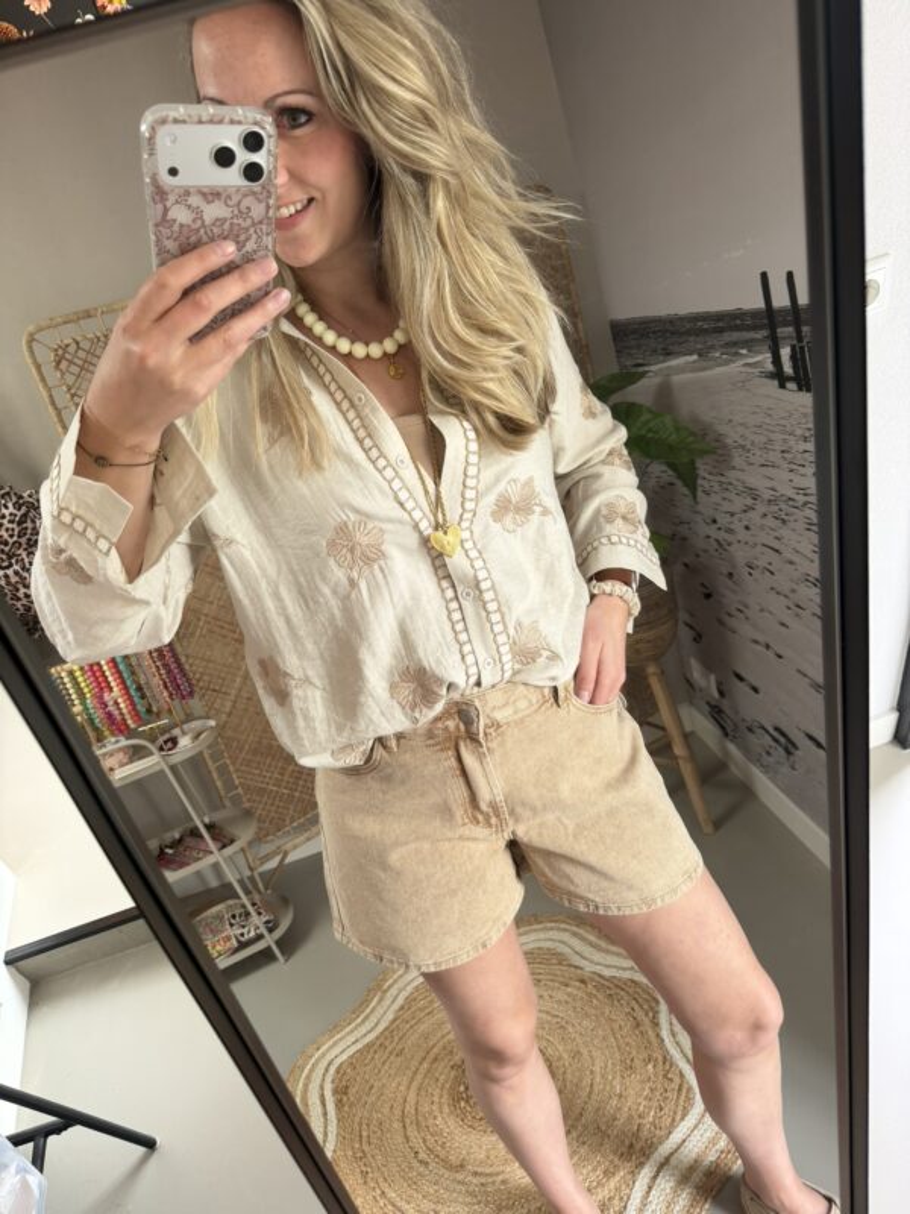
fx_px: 841
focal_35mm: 24
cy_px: 607
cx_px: 455
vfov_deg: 71.6
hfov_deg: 56.8
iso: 160
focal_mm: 6.76
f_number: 1.78
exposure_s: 1/121
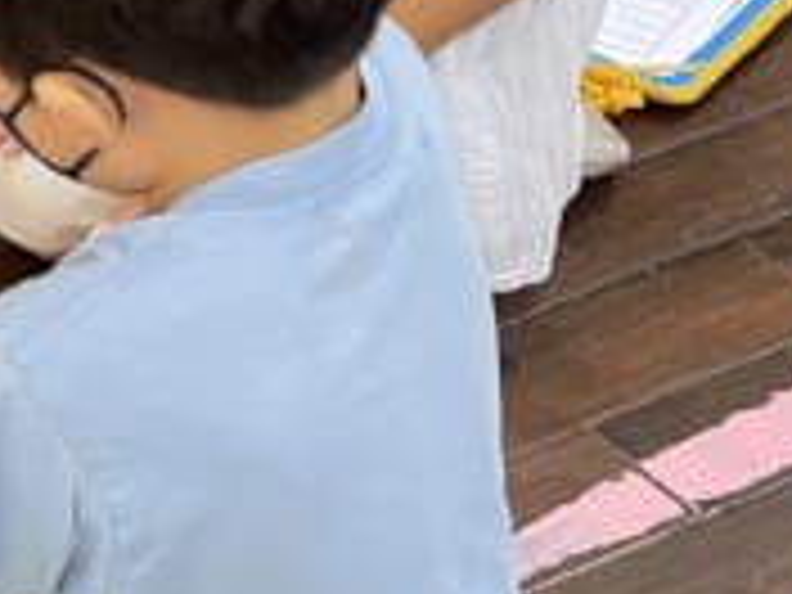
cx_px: -657
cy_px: 220
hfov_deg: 15.4
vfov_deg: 13.6
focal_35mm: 109
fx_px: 2494
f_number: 1.6
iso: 100
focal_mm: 5.1
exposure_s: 1/50
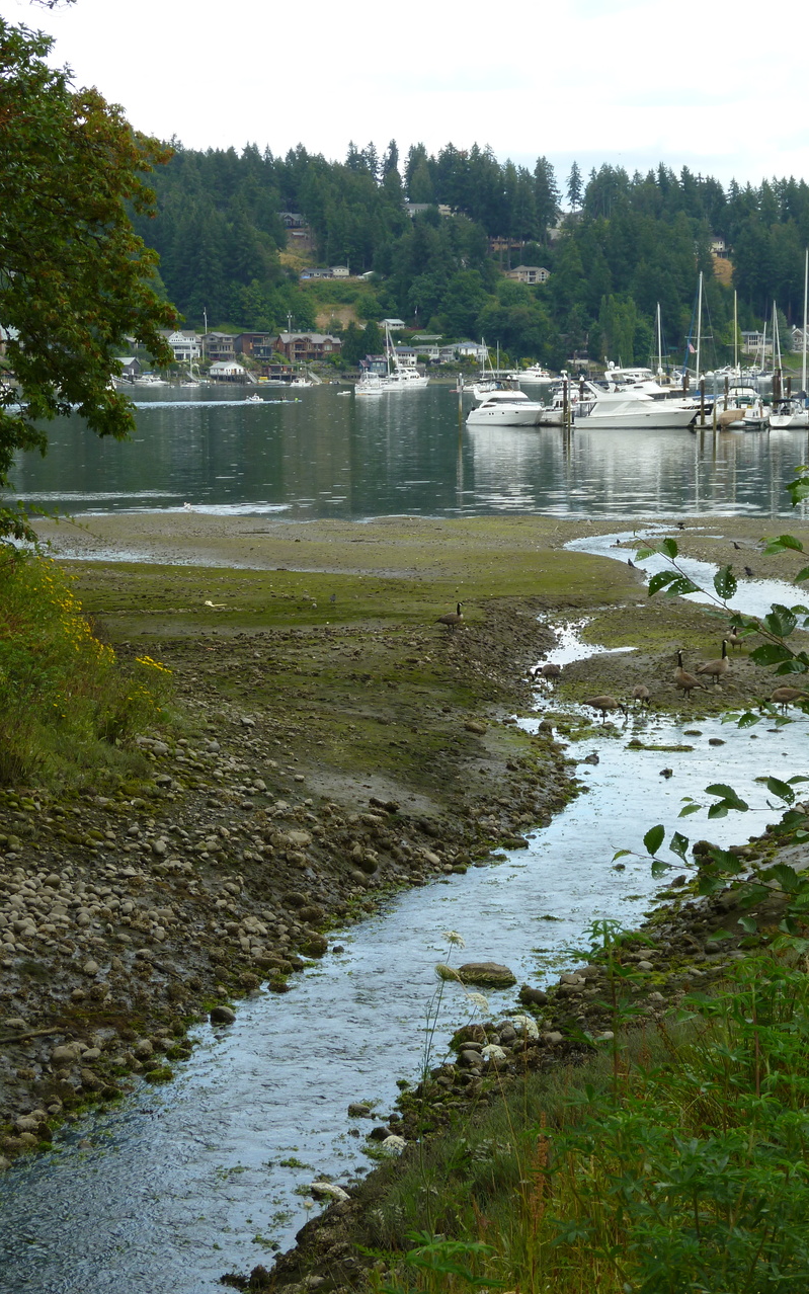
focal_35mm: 86
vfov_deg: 24.1
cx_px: 414
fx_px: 3033
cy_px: 647
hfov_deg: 15.2
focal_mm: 14.5
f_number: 5
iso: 80
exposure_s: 1/100
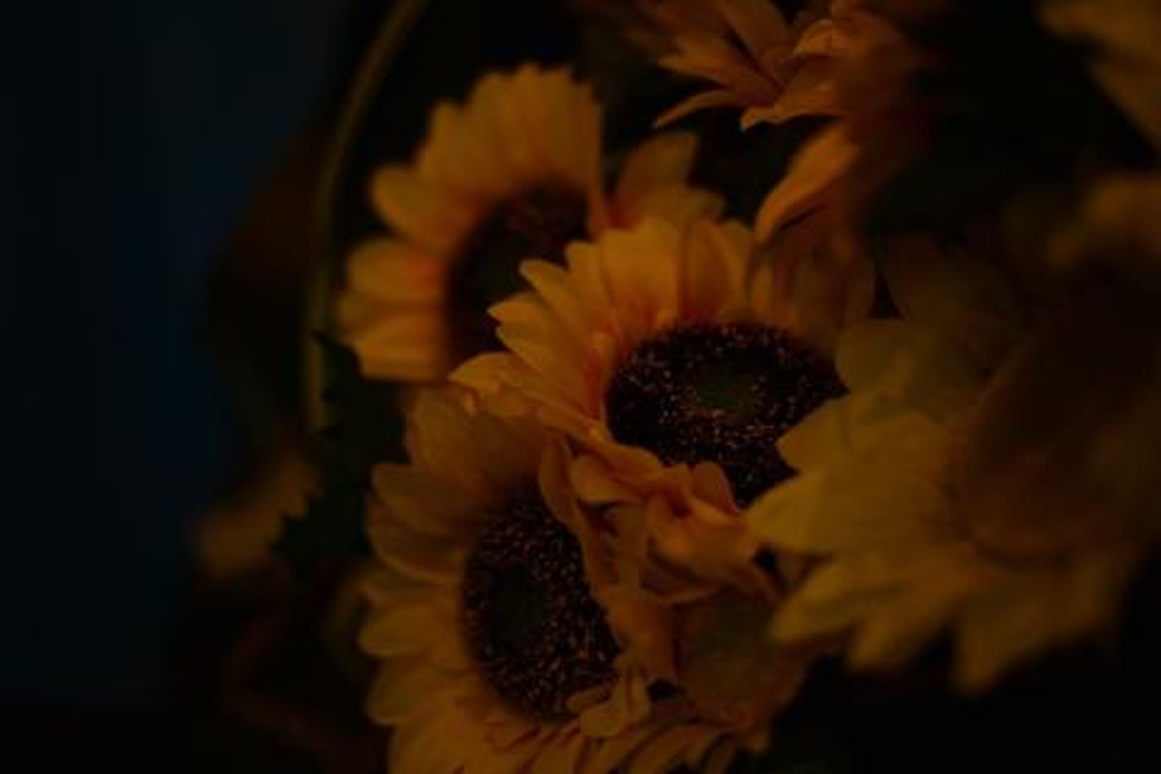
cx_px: 580
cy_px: 387
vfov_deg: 27.0
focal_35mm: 50
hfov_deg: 39.6
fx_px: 1612
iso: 100
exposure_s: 1/125
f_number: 2
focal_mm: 50
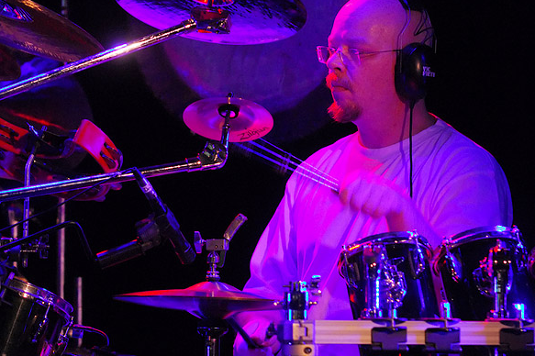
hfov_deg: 8.2
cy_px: 152
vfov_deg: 5.5
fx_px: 3728
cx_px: 247
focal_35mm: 251
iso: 800
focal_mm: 130
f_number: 3.2
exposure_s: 1/50
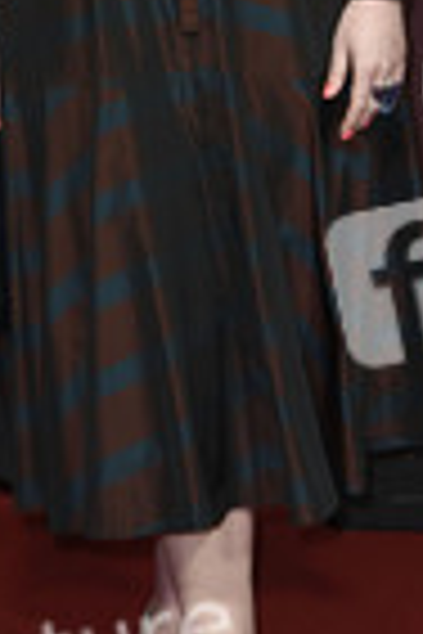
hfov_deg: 9.7
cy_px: 36
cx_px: 148
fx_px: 2503
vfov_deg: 14.3
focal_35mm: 142
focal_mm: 50
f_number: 4
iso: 800
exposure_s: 1/320
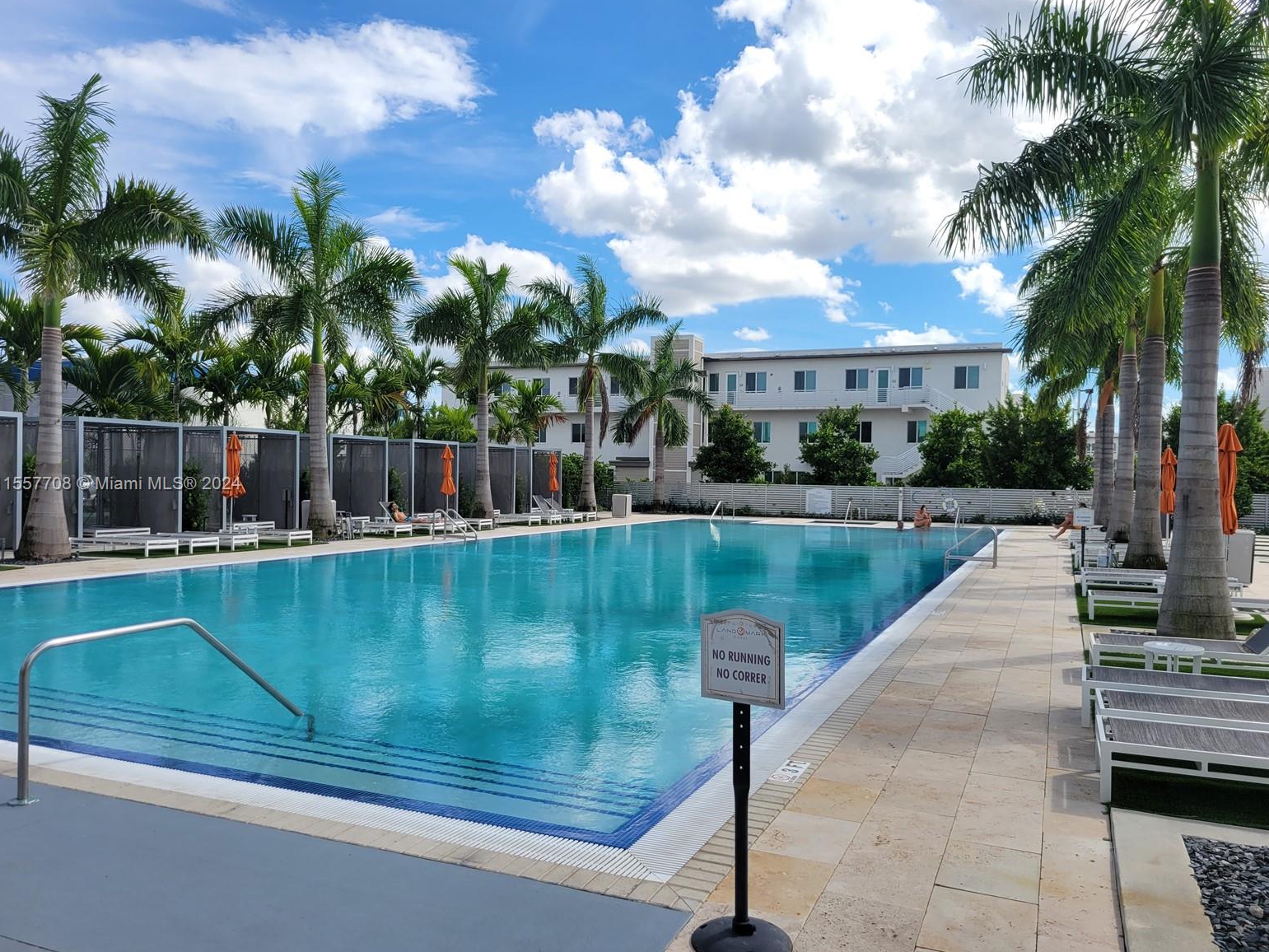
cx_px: 637
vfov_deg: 51.4
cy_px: 485
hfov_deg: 65.3
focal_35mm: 27
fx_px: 990
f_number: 1.8
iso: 40
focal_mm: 5.4
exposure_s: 1/2397
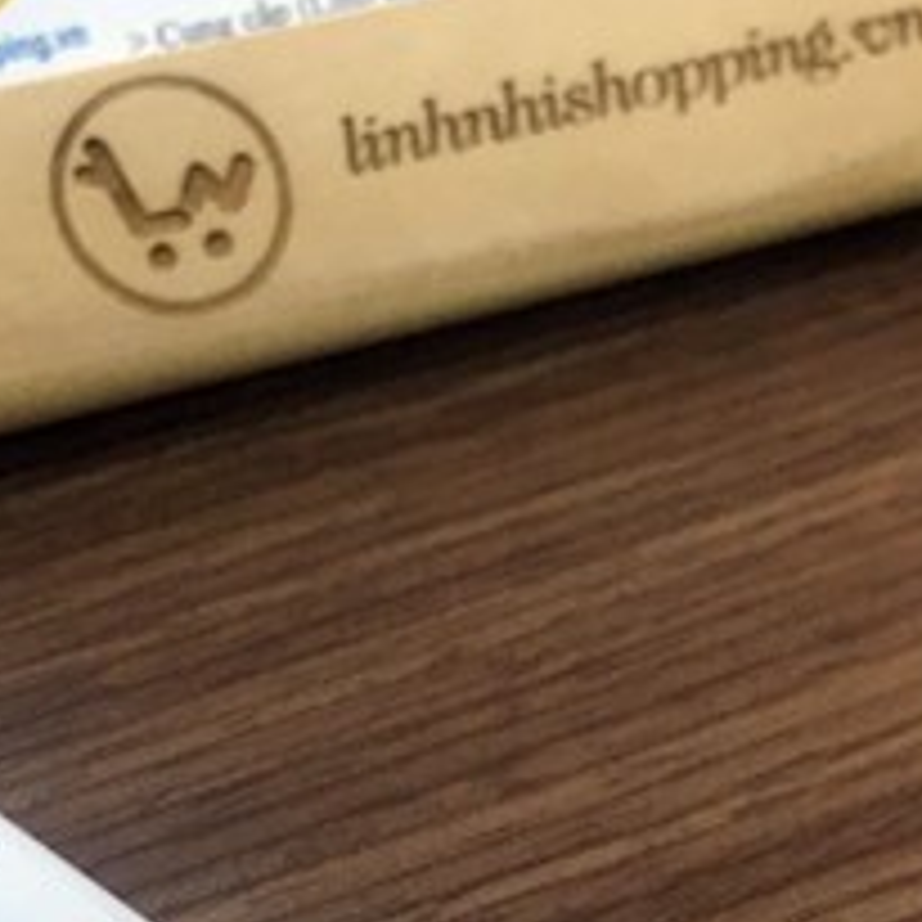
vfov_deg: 20.9
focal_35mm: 80
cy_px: 926
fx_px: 2411
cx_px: 468
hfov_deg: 21.7
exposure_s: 1/33
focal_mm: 4.15
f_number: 2.2
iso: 40
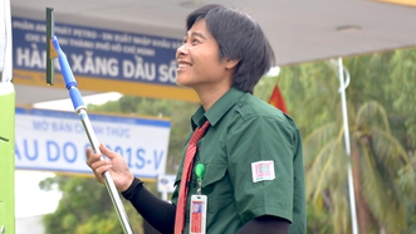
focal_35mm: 172
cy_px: 58
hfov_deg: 12.4
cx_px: 63
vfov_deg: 7.0
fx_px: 1897
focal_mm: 85
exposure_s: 1/160
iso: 100
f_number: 4.5
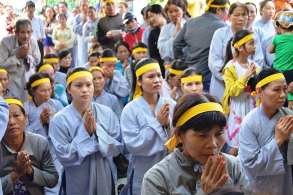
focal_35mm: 51
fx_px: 415
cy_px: 98
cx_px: 146
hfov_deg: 38.9
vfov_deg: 26.4
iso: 400
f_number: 5
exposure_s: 1/30
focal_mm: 34
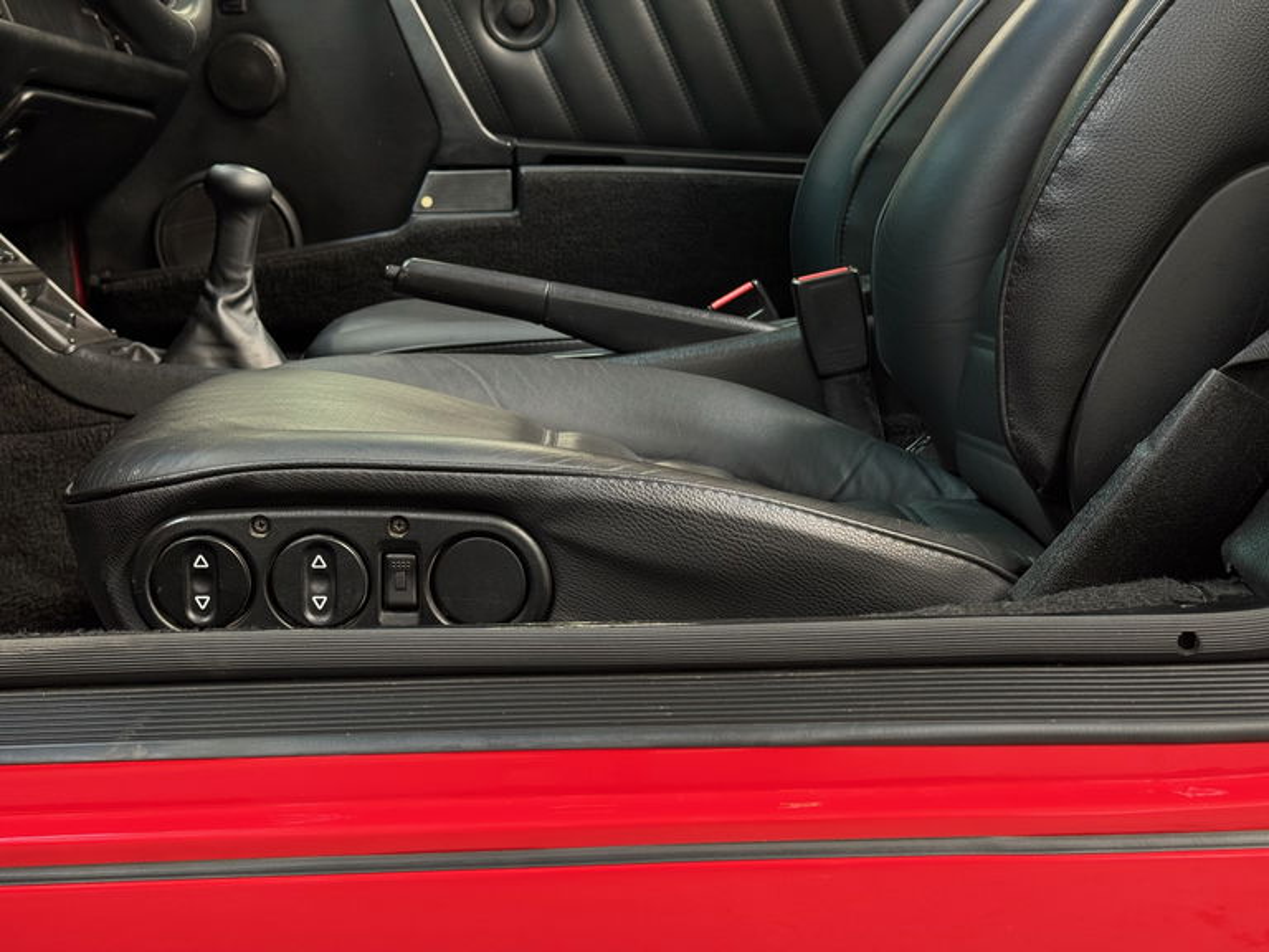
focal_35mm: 48
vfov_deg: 30.3
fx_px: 1760
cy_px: 476
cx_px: 634
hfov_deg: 39.7
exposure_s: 1/50
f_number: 1.78
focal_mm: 6.76
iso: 100
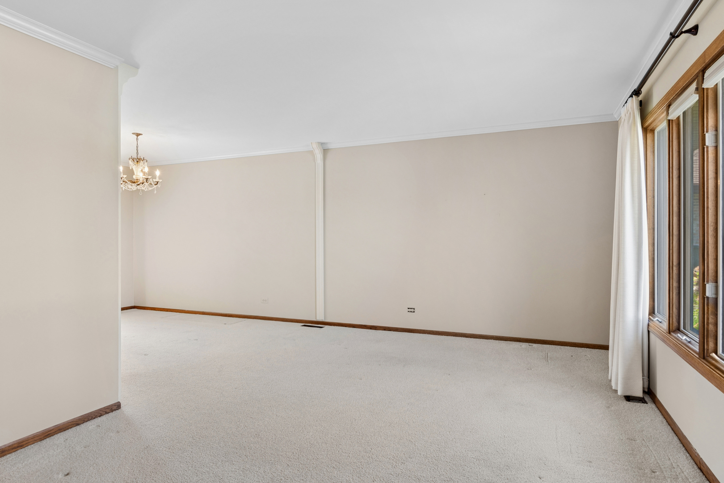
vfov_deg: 63.2
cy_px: 242
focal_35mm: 20
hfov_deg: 85.4
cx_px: 362
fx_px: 392
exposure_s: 1/10
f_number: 8
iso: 250
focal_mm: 13
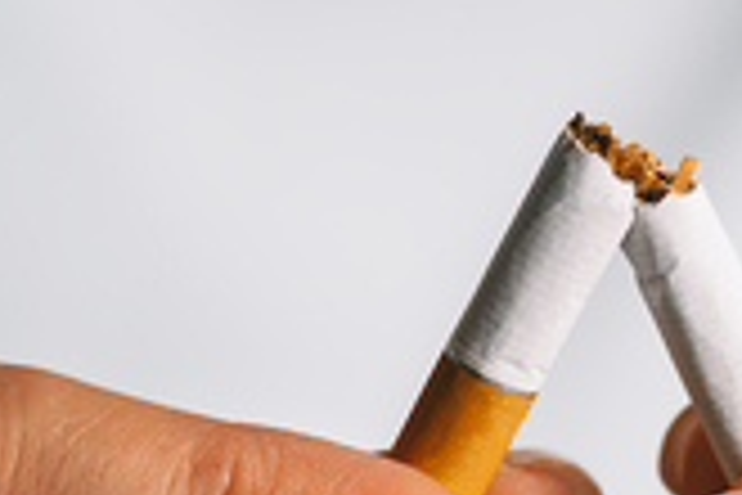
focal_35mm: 463
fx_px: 9542
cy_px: 720
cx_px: 634
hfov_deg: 4.4
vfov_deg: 3.0
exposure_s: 1/250
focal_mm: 105
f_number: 2.8
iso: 100
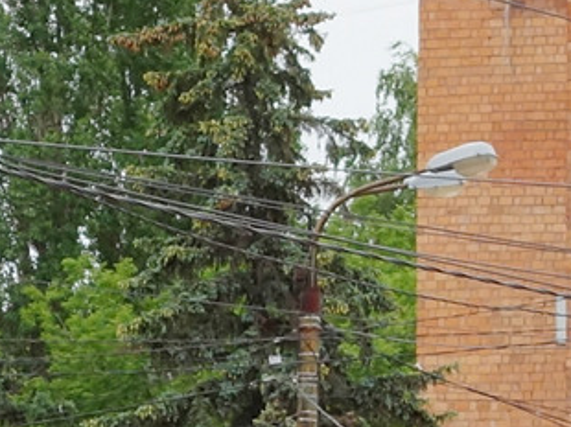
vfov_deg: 6.0
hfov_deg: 8.1
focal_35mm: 243
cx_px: 453
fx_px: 4005
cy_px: 718
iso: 125
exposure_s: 1/100
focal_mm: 21.53
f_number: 5
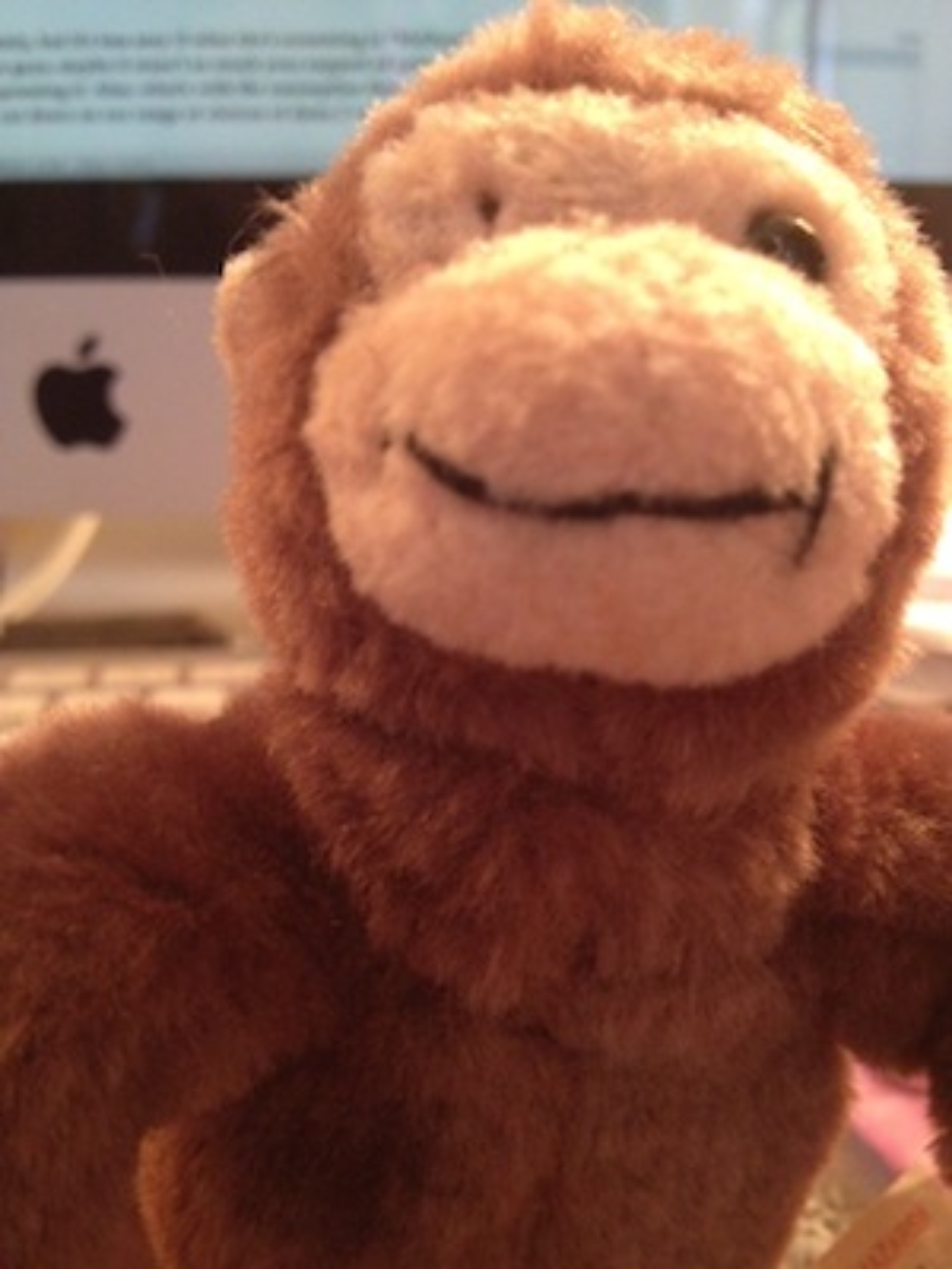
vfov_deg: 52.6
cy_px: 634
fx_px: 1283
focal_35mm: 35
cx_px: 476
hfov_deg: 40.7
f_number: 2.4
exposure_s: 1/17
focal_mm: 4.28
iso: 400
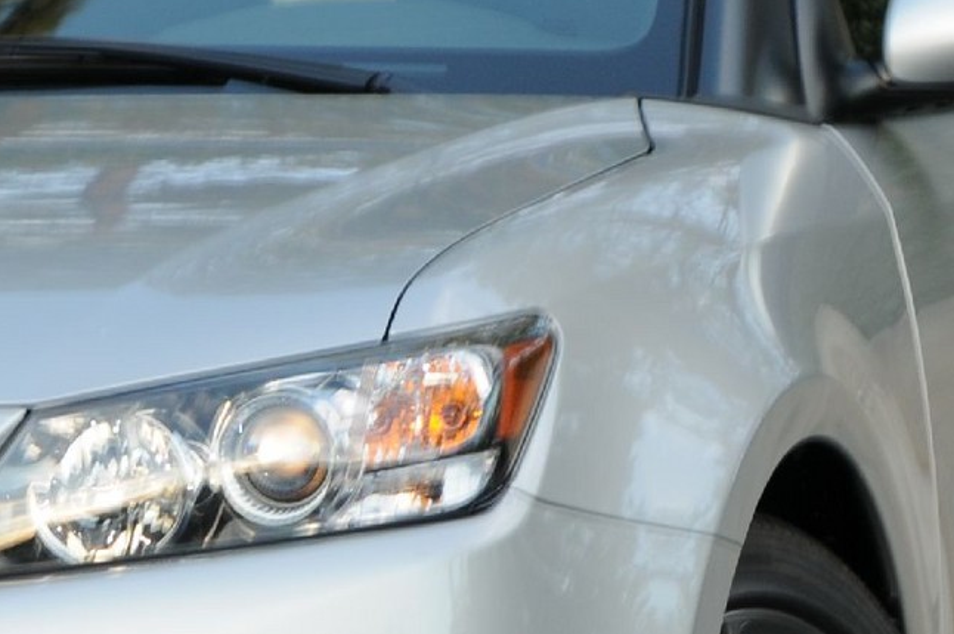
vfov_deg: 2.0
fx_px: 18447
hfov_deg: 3.0
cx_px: -25
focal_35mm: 697
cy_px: 417
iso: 200
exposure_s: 1/60
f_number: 8
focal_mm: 120
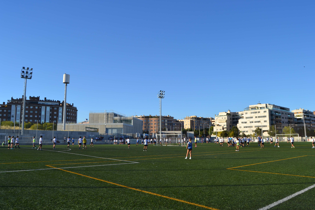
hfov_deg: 67.4
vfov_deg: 47.9
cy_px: 105
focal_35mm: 27
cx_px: 158
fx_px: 236
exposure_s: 1/250
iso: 100
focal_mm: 18
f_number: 8
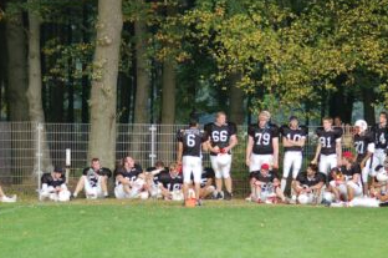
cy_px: 156
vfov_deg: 7.3
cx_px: 185
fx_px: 2012
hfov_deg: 11.0
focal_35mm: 187
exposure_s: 1/500
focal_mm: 86
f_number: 4
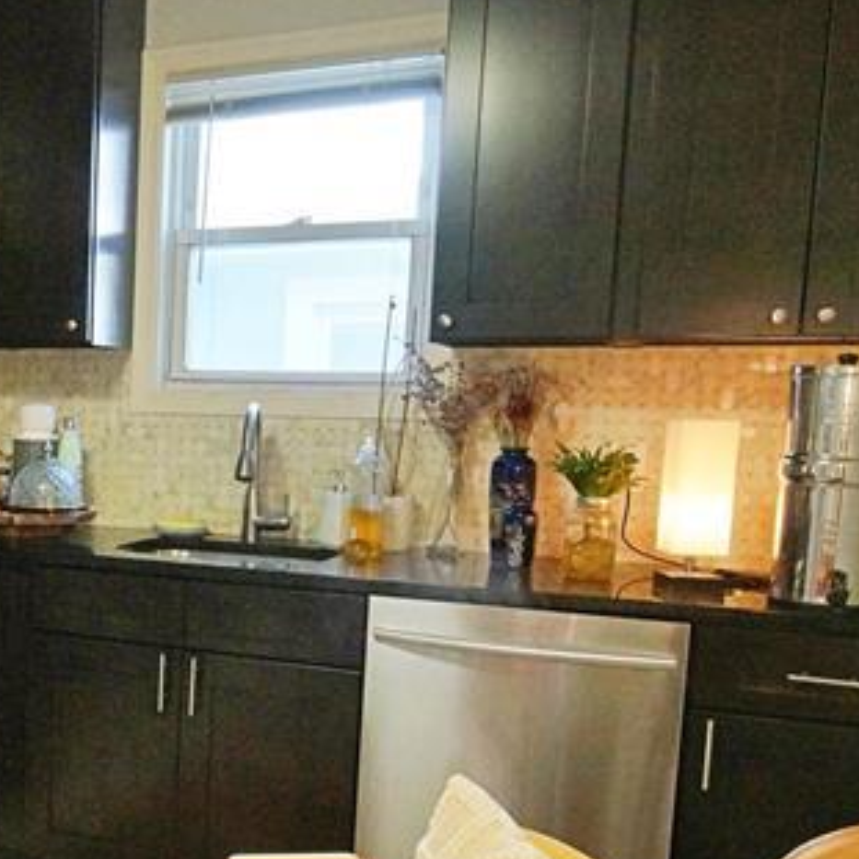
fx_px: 1179
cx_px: -41
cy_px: 552
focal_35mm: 42
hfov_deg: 35.4
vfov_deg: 39.7
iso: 2000
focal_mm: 15
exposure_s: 1/80
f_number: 7.1
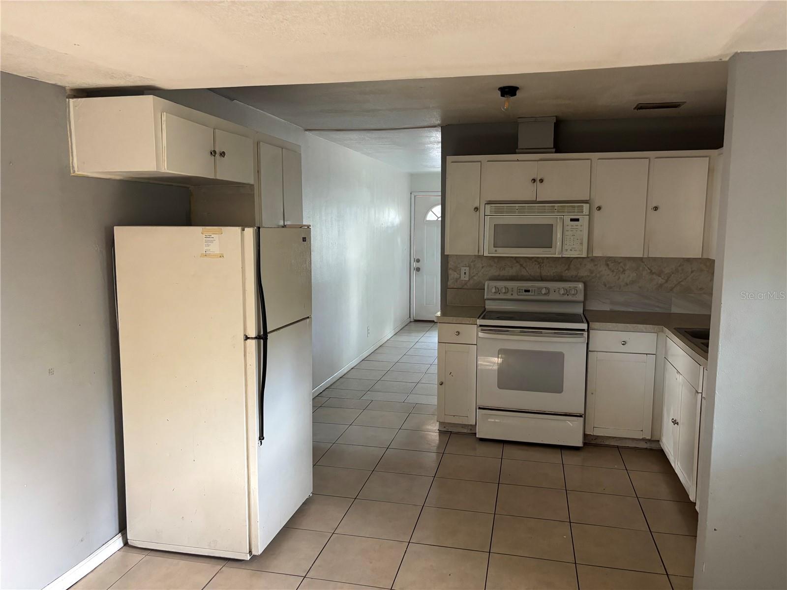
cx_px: 394
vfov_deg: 53.1
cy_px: 295
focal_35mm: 26
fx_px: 591
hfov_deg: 67.3
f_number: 1.6
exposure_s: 1/60
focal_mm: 5.96
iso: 250
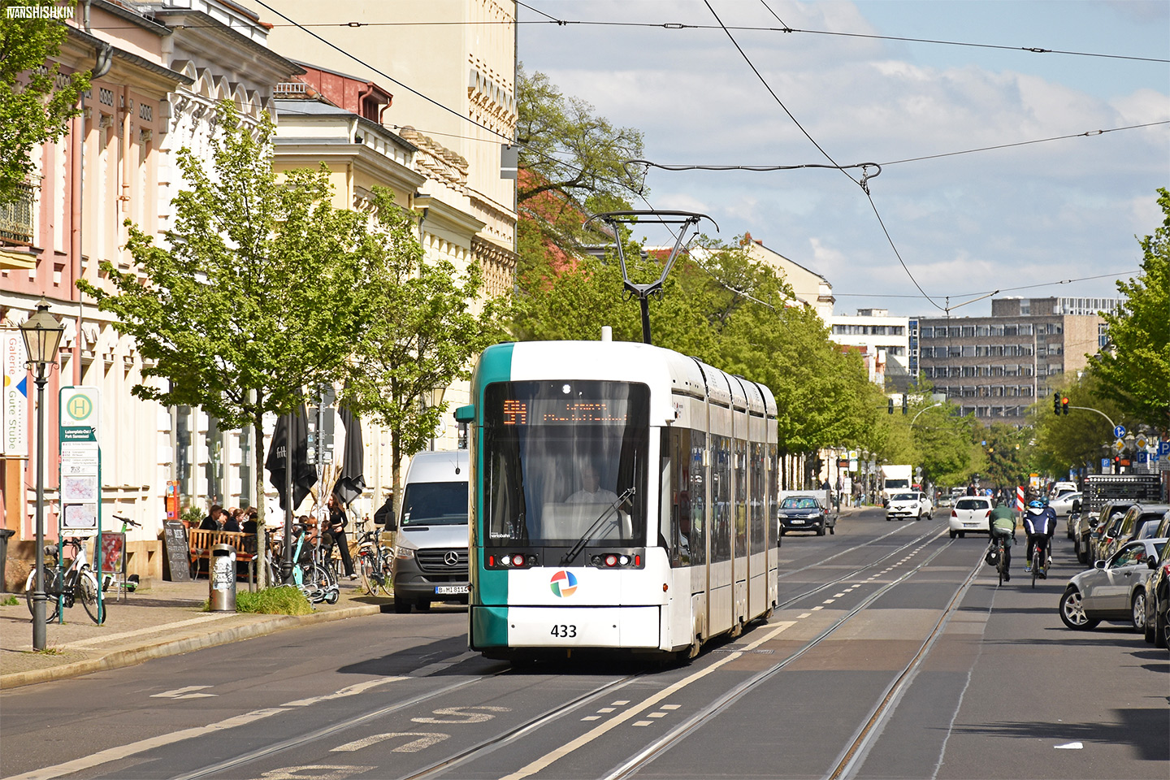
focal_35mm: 150
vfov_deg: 9.1
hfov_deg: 13.7
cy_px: 390
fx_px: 4875
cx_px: 585
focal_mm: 100
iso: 200
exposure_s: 1/1000
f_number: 5.6
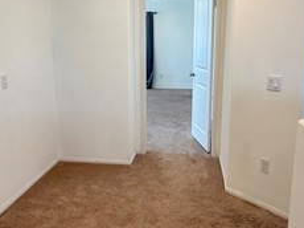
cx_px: 148
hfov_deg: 47.9
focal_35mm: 39
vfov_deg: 36.8
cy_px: 111
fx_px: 342
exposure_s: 1/120
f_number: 2.2
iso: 125
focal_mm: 2.22
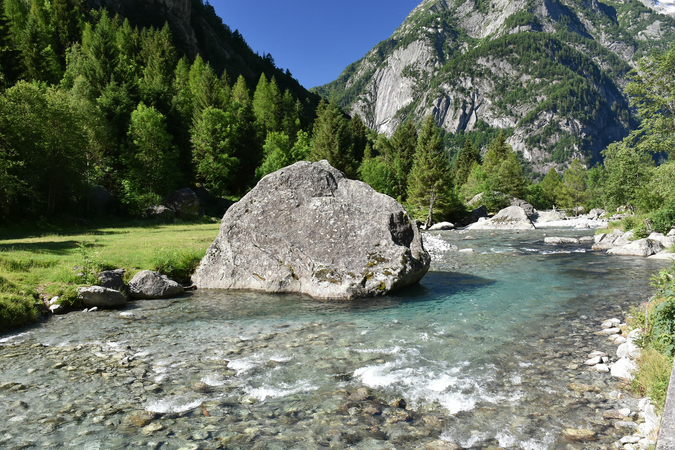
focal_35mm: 33
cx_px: 338
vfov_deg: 40.0
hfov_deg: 57.2
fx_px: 619
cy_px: 225
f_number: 9
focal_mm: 22
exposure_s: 1/320
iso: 640
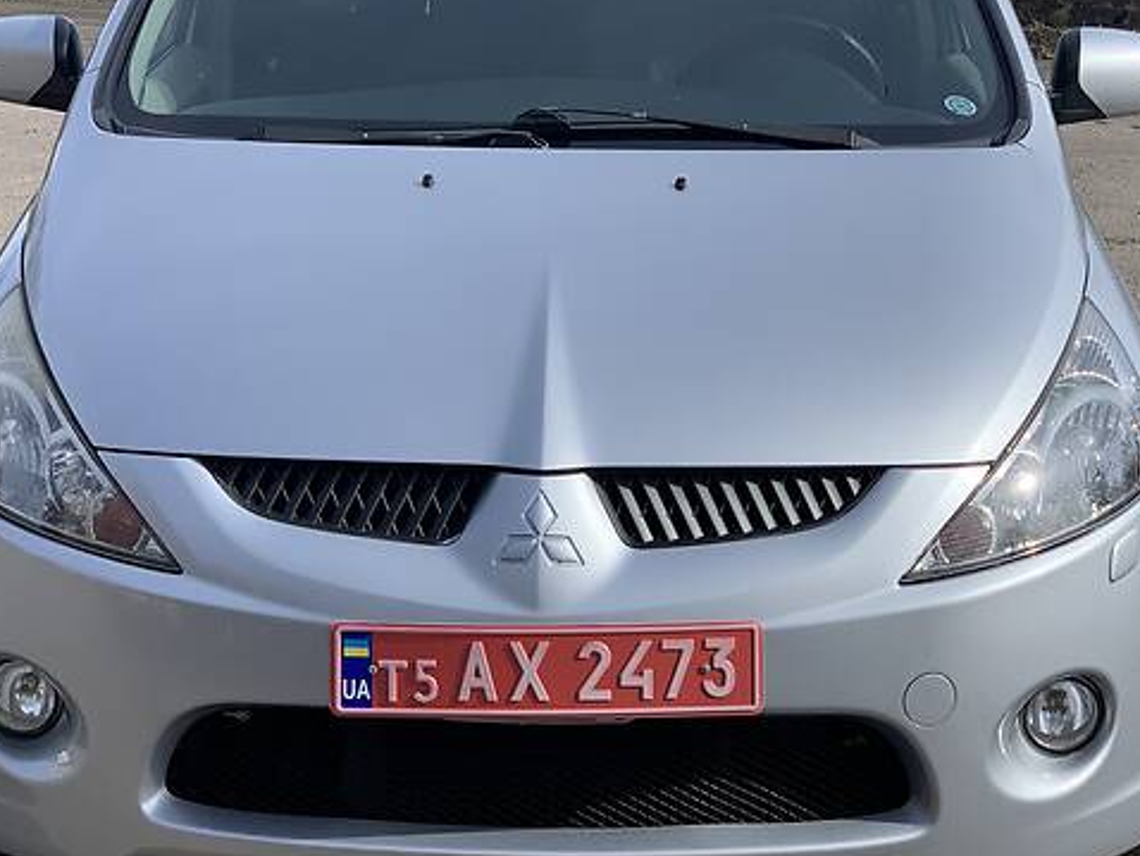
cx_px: 596
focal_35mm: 87
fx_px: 2867
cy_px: 320
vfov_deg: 17.0
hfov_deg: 22.5
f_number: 2.4
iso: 16
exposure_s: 1/856
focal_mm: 6
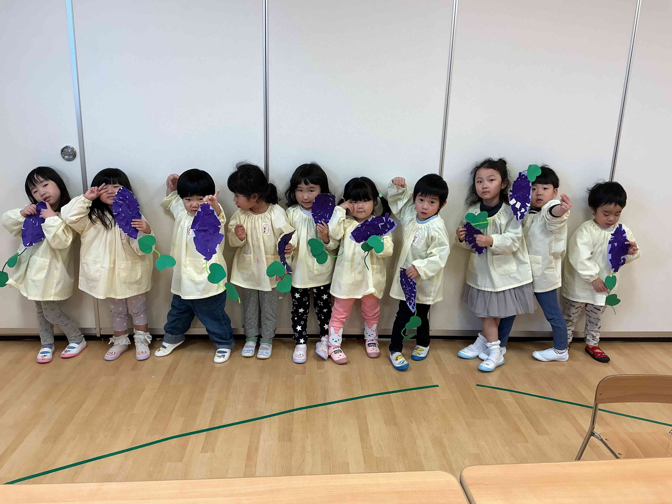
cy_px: 252
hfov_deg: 61.7
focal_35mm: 29
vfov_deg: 48.2
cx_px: 336
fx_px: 563
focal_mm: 3
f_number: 1.8
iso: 64
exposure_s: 1/120
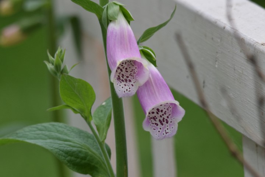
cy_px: 88
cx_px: 132
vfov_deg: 2.4
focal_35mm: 570
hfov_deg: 3.6
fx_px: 4196
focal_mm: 380
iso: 1600
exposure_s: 1/1000
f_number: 10
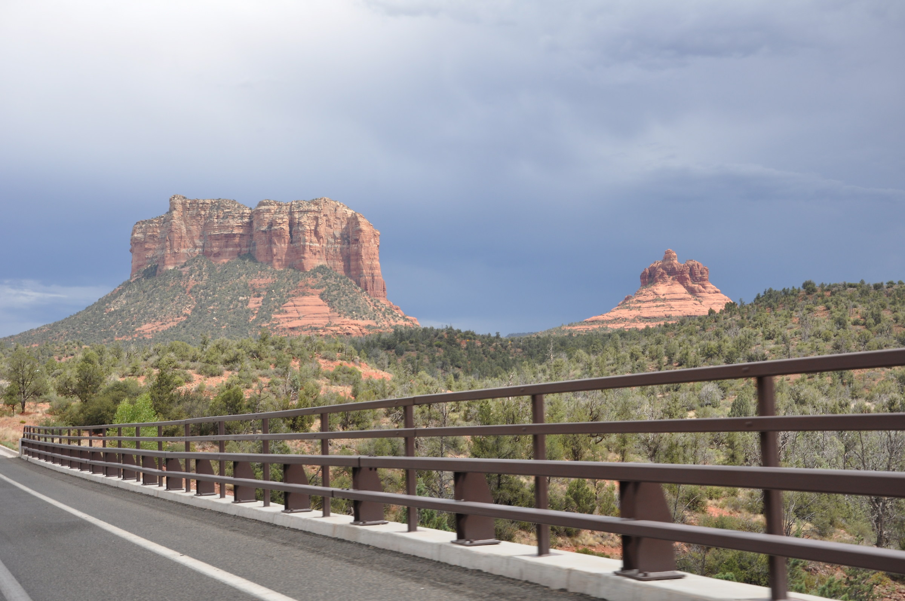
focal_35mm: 51
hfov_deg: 38.9
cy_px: 300
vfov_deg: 26.4
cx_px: 452
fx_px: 1281
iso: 200
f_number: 9
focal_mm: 34
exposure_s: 1/320
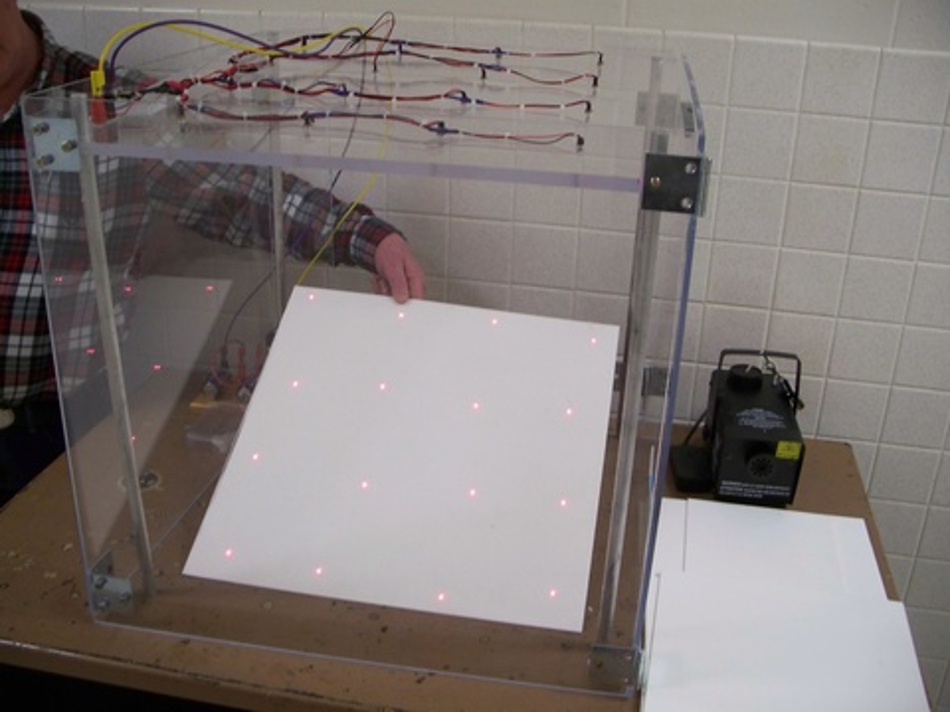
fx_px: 1015
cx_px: 475
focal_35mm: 37
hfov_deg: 50.1
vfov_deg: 38.7
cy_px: 356
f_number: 2.8
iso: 200
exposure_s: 1/20
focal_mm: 7.8
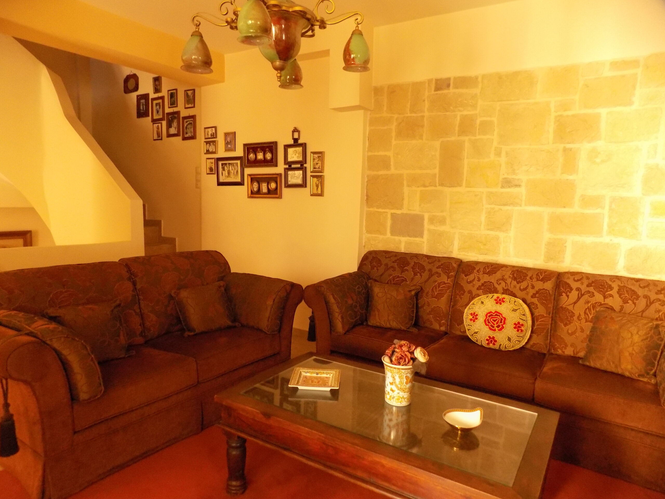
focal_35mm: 23
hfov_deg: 73.9
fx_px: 442
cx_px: 332
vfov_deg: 58.9
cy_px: 250
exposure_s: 1/20
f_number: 3.1
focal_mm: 4
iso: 400
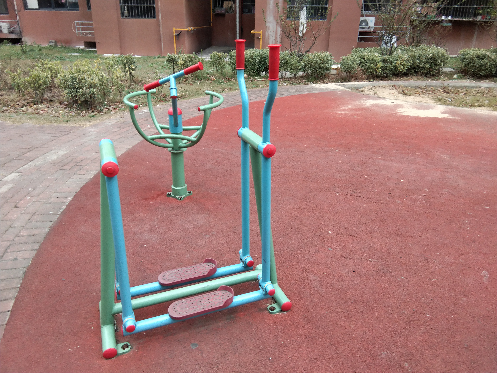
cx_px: 248
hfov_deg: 58.4
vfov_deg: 45.4
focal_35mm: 31
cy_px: 186
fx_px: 445
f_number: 2.2
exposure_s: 1/50
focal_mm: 3.69
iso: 125
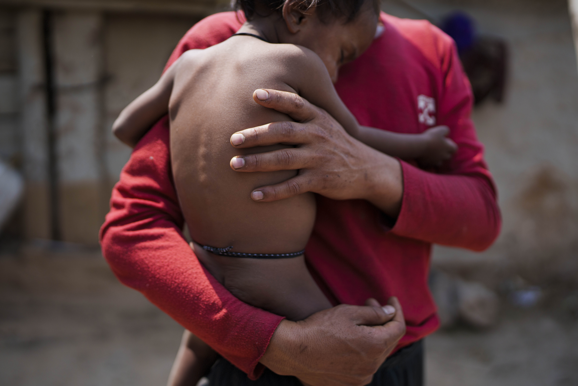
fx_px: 562
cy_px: 193
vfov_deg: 37.9
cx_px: 289
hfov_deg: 54.4
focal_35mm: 35
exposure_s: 1/8000
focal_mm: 35
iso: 160
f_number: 1.4
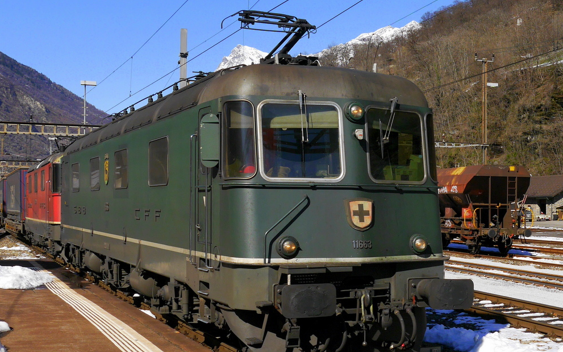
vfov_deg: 35.3
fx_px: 552
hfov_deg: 53.9
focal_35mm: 36
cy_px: 195
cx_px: 252
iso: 160
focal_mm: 14
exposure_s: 1/640
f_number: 8
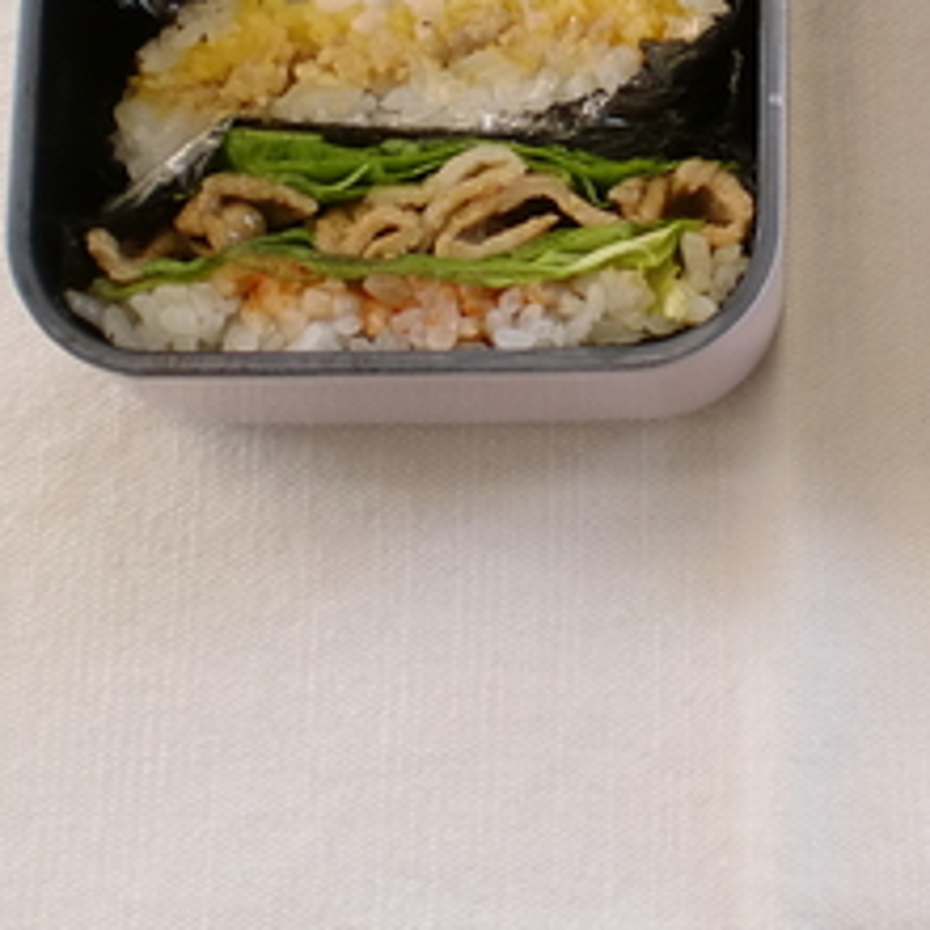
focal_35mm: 90
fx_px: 2736
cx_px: 841
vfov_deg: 19.0
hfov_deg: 19.0
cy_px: 110
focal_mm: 6.3
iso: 80
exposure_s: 1/60
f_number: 3.1
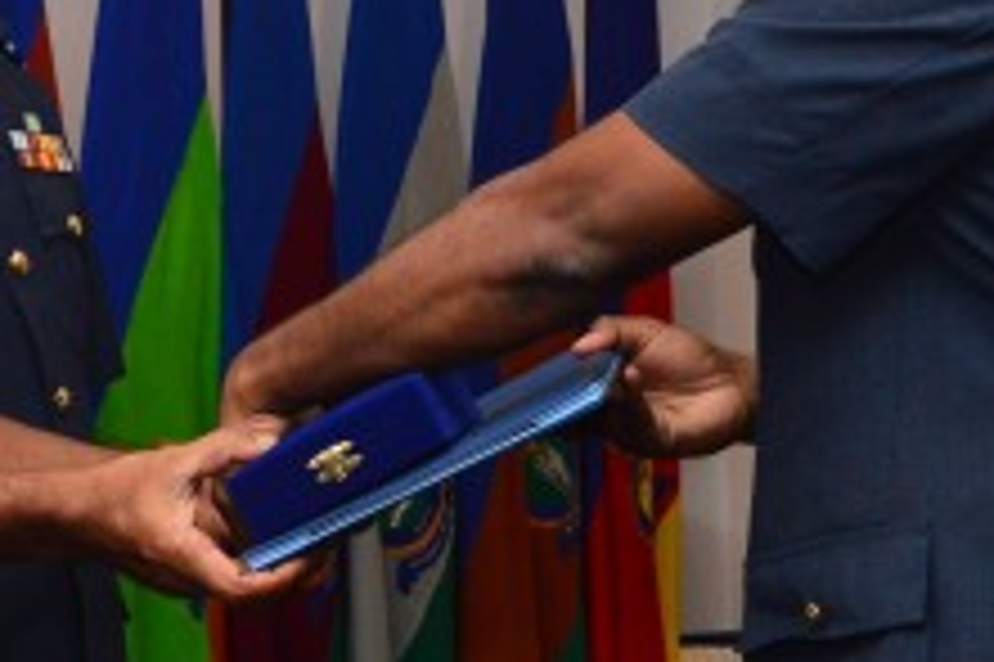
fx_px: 3928
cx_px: 189
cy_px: 203
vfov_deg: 9.6
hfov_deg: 14.3
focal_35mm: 142
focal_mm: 35
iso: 800
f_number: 7.1
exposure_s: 1/100
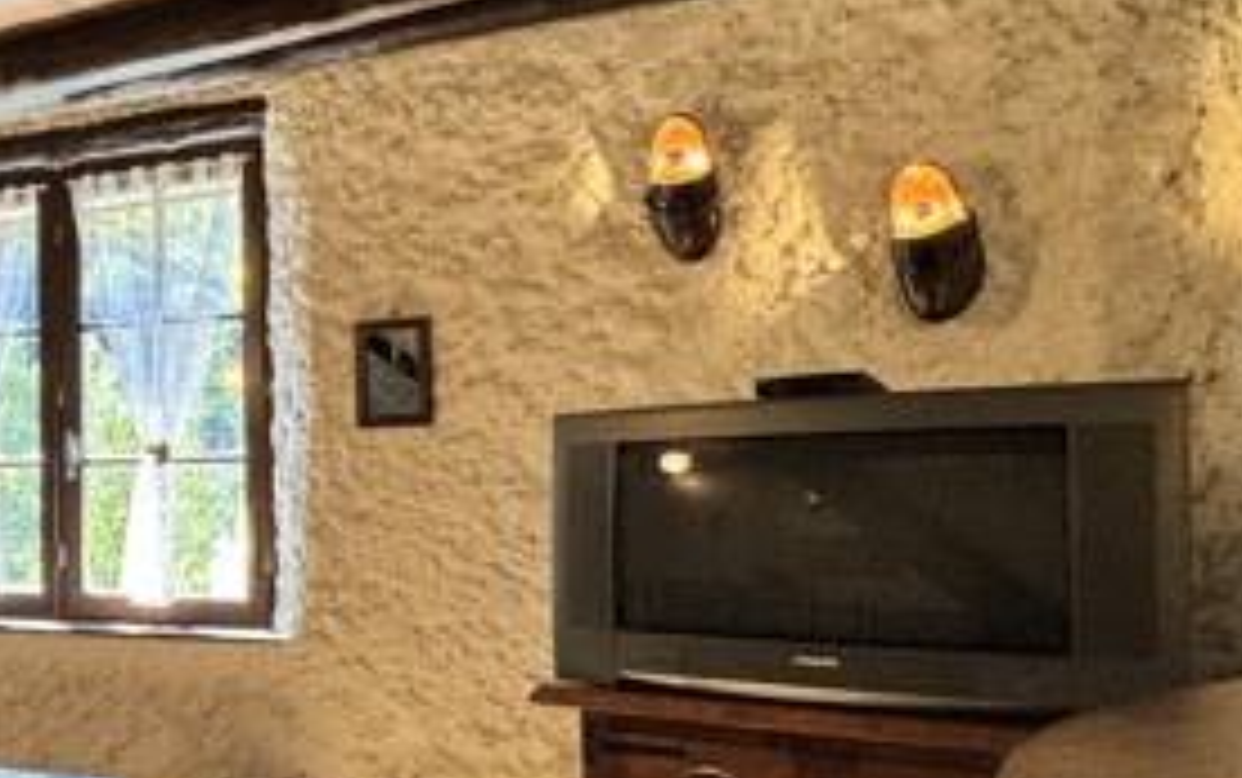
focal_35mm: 43
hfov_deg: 33.5
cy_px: 472
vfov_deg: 29.8
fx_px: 1457
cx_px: -378
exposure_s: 1/100
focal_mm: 2.22
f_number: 2.2
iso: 125
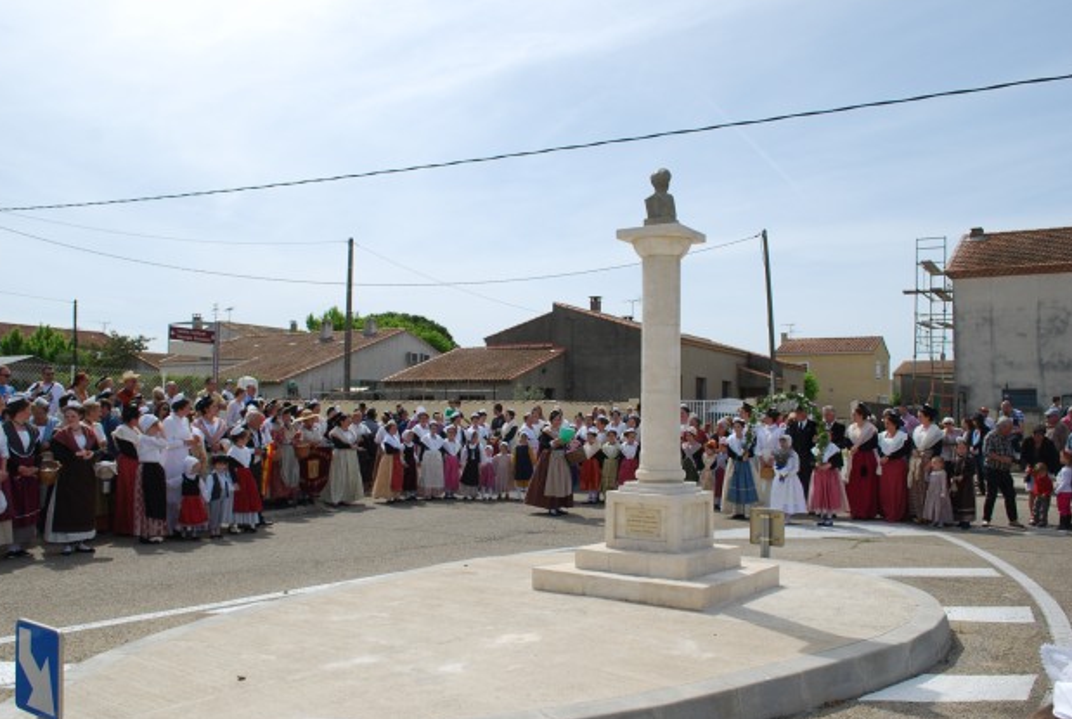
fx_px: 925
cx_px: 528
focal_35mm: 31
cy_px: 363
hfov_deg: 60.2
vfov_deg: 42.5
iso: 100
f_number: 9
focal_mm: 20
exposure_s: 1/320
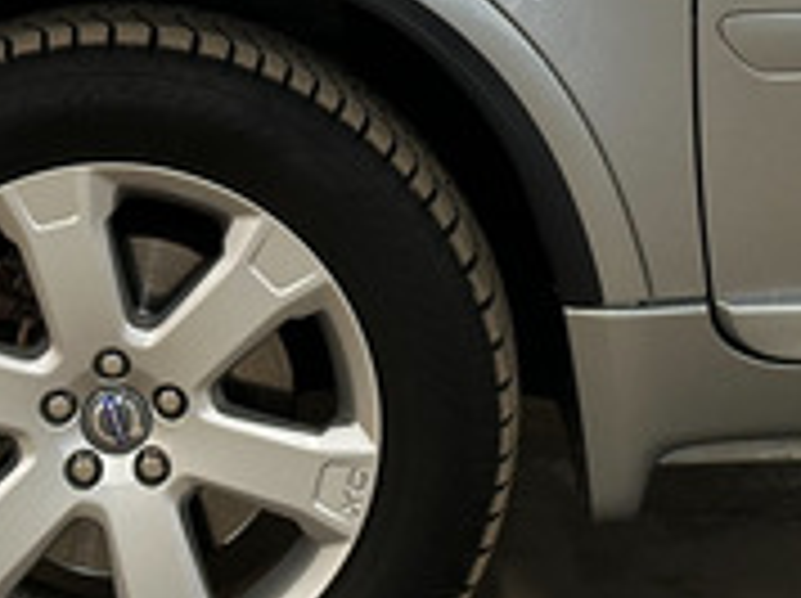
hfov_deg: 12.2
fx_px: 3744
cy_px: -148
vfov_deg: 9.0
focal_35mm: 162
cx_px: 405
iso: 125
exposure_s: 1/50
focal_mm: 6.86
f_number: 1.8
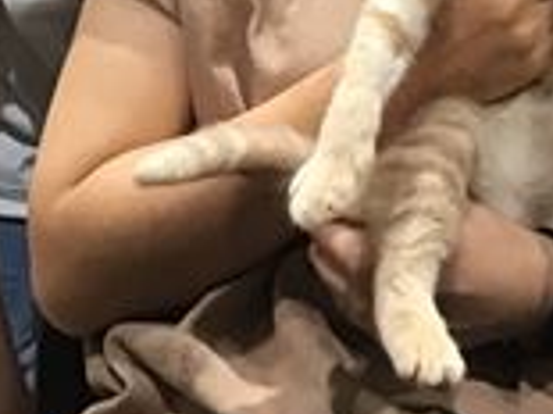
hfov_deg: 16.4
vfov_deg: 11.5
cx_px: 375
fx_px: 1916
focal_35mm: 120
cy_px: -328
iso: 100
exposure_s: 1/30
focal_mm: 3.3
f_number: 2.4
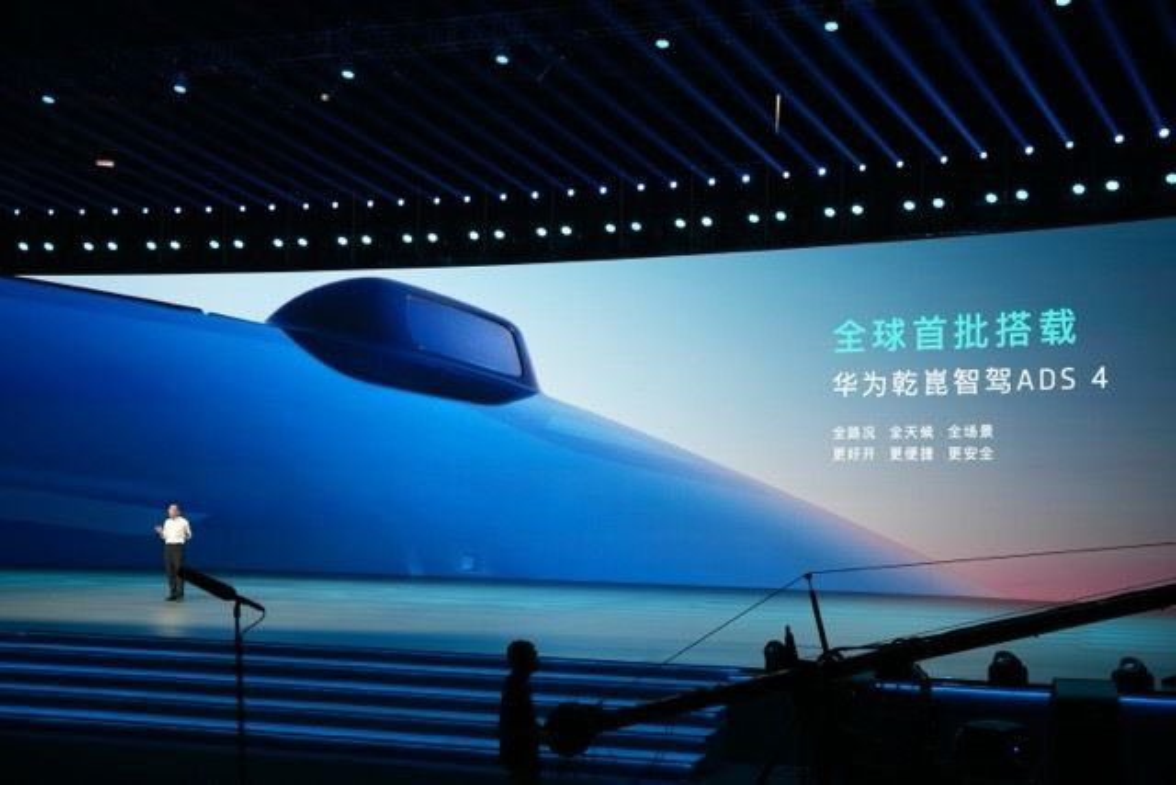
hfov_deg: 45.0
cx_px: 588
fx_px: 1421
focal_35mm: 44
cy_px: 392
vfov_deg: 30.9
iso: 400
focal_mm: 29
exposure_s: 1/50
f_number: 4
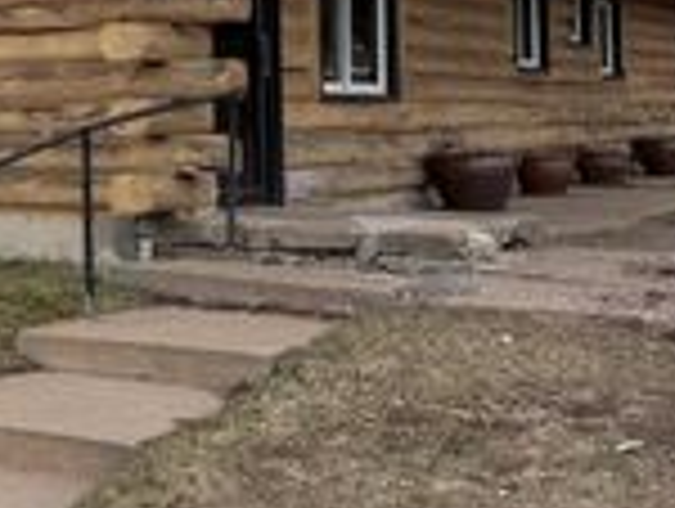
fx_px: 1562
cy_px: 56
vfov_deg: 18.2
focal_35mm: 80
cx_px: -216
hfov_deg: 21.8
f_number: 1.78
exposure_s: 1/4673
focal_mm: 6.76
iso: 80
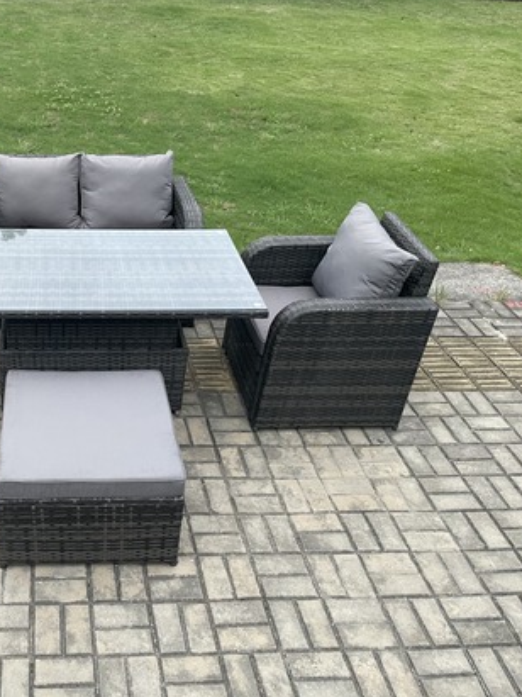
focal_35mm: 35
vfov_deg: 52.6
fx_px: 704
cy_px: 350
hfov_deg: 38.9
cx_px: 94
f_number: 1.6
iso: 160
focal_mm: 4.2
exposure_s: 1/60
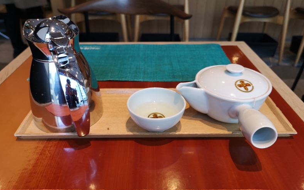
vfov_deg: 43.1
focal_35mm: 29
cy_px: 100
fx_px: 240
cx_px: 151
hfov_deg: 64.7
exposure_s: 1/90
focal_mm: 3.95
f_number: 1.8
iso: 64
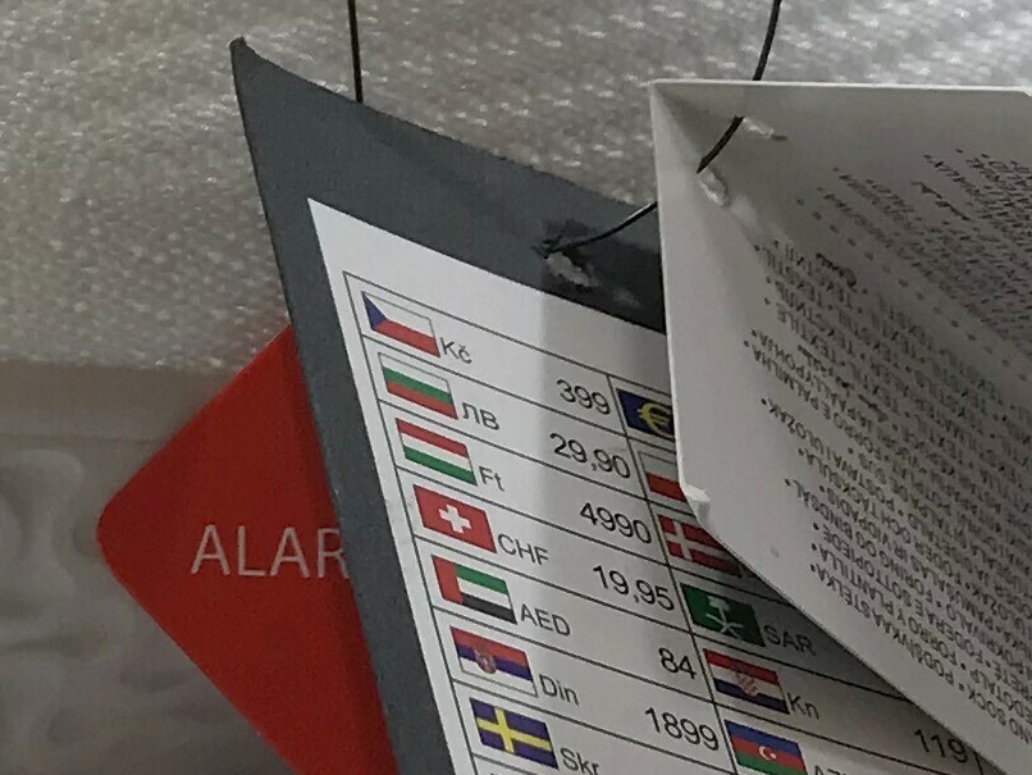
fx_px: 4175
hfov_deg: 13.5
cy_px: 220
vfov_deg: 10.6
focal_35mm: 140
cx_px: -351
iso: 20
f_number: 1.8
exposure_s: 1/307
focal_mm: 3.99
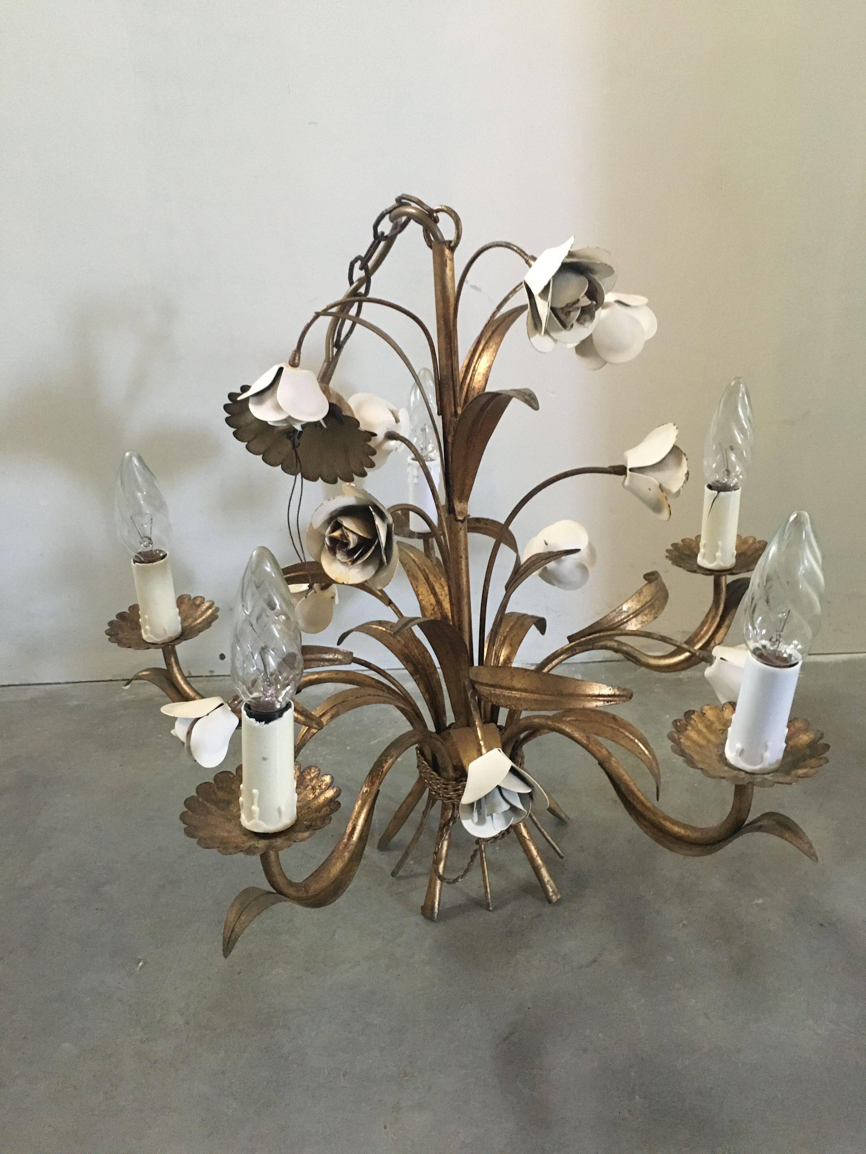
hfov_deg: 48.2
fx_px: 967
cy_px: 577
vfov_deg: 61.7
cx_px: 433
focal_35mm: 29
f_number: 2.2
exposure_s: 1/17
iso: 250
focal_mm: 4.15
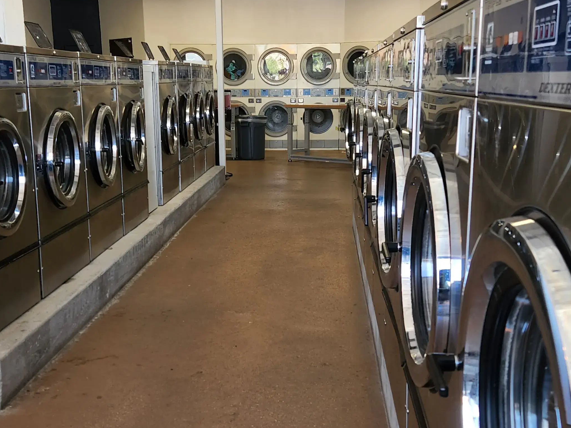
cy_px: 241
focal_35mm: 45
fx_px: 742
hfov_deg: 42.0
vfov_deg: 32.1
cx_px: 258
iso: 64
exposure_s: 1/120
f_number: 1.8
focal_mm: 5.4
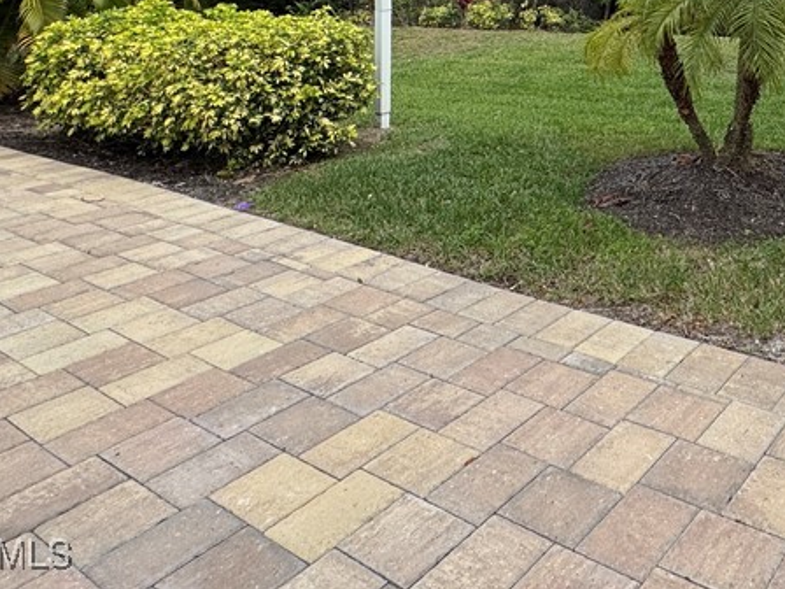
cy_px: -81
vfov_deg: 36.3
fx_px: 726
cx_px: 753
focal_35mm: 32
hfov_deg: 48.6
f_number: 2.2
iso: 50
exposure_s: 1/968
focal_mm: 2.22
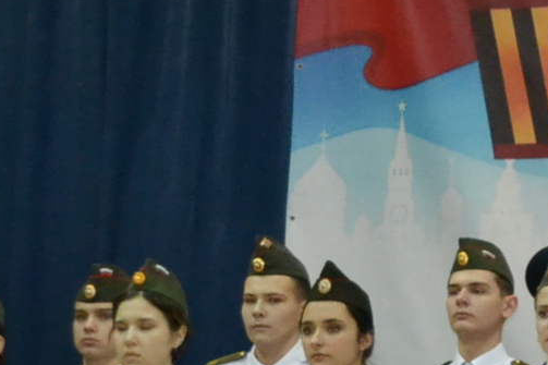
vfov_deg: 6.2
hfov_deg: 8.8
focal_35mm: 220
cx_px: 1105
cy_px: 272
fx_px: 3348
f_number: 4.8
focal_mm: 32
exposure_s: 1/60
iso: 2500
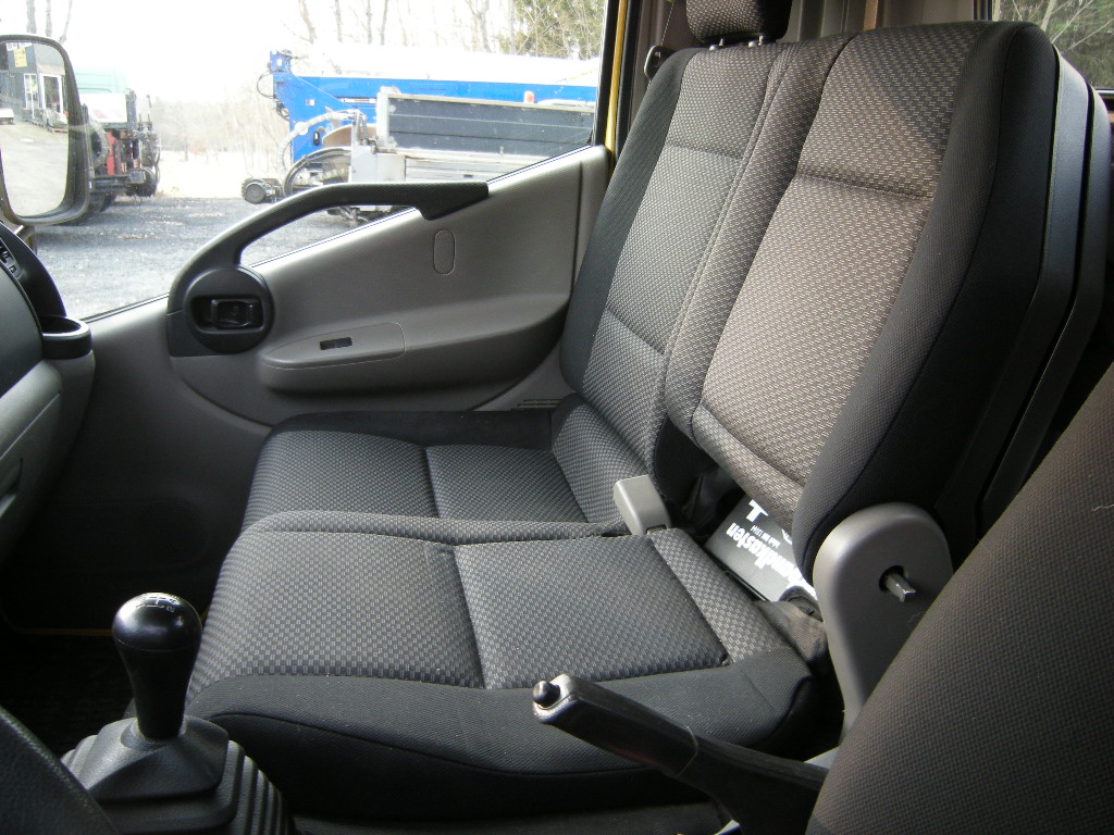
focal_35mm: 28
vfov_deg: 49.7
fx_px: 901
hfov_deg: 63.4
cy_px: 418
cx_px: 557
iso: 137
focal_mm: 4.7
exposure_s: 1/51
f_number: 2.8
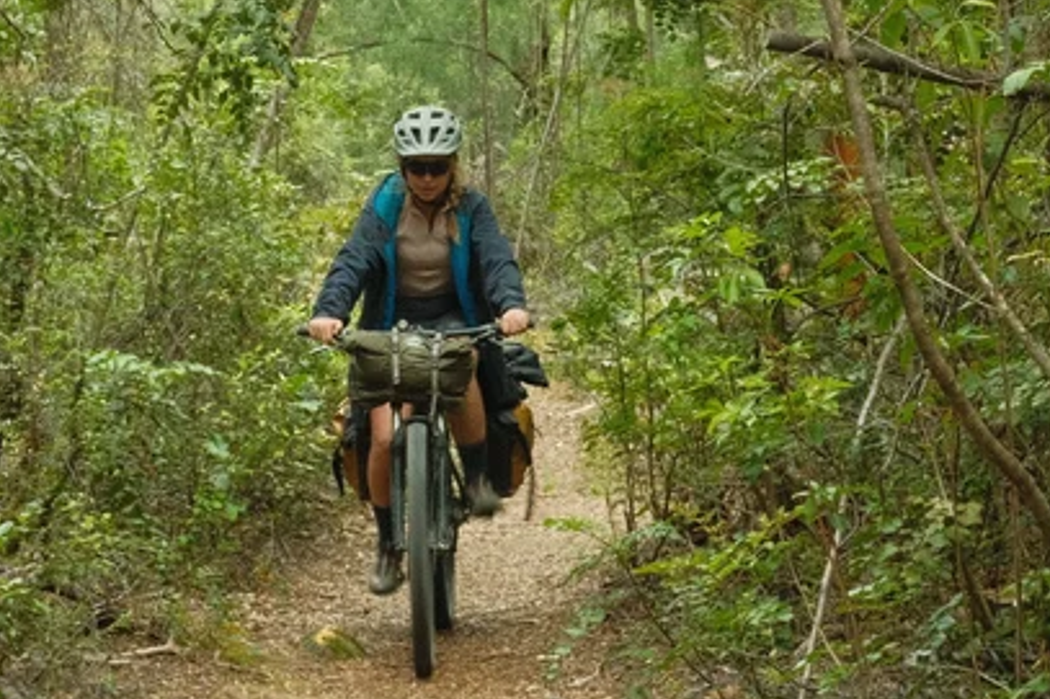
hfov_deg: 16.9
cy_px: 299
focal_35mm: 121
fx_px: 3528
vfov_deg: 11.3
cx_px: 446
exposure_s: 1/40
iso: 1250
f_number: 11
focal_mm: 27
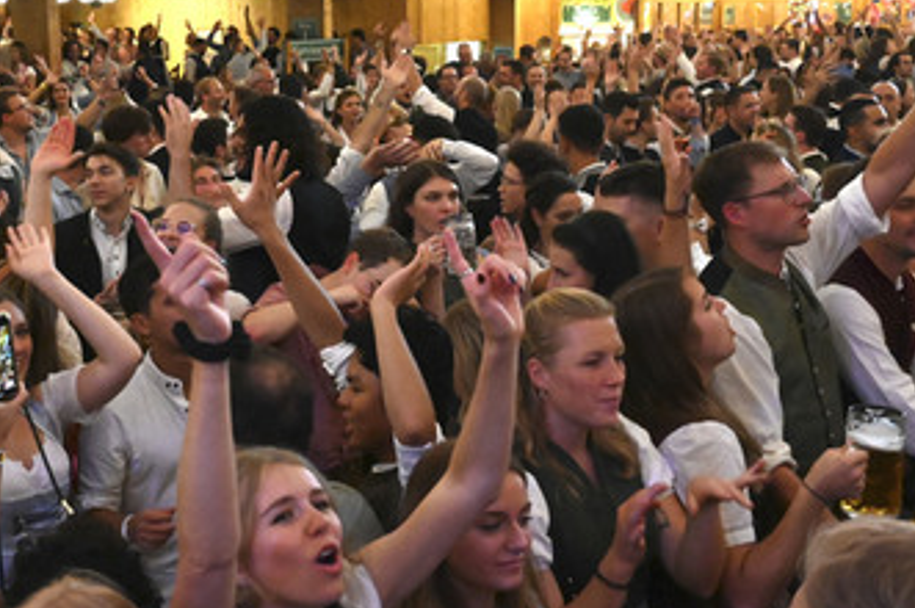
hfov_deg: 40.1
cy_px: 263
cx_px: 346
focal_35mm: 49
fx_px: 1244
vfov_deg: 27.4
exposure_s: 1/200
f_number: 7.1
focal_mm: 24
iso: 12800
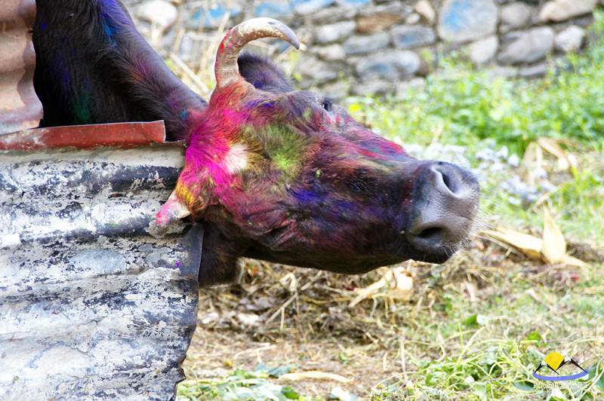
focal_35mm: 158
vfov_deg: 8.7
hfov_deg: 13.1
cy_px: 200
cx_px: 302
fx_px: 2640
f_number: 5.6
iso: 1600
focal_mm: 105
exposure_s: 1/100
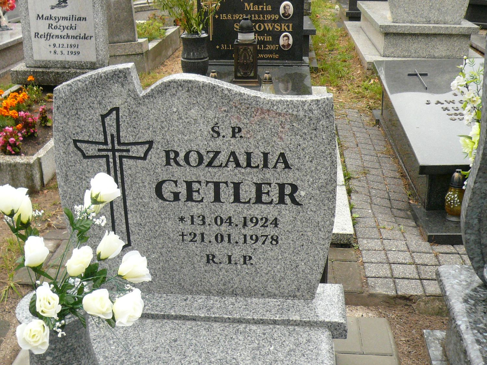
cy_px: 182
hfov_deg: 42.9
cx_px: 244
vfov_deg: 32.9
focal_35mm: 44
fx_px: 619
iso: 100
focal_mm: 4.7
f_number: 2.8
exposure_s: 1/80
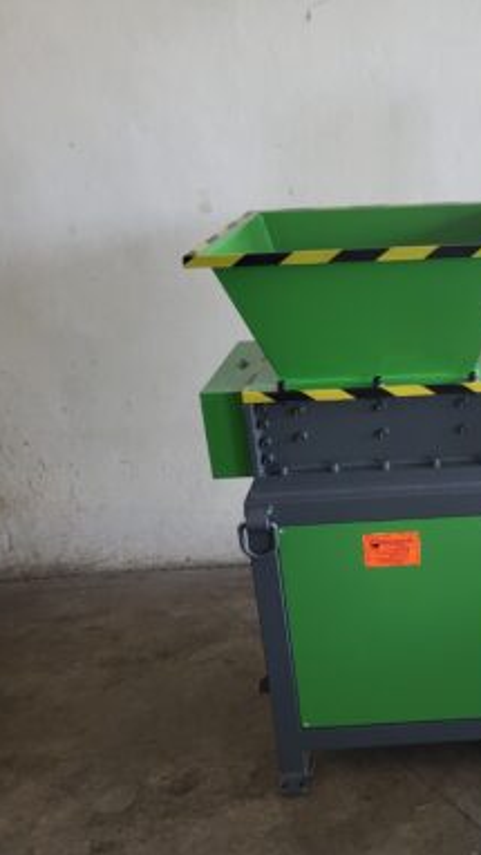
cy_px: 428
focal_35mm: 38
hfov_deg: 29.2
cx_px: 479
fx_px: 861
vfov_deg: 52.8
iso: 200
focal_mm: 5.4
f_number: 1.8
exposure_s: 1/100
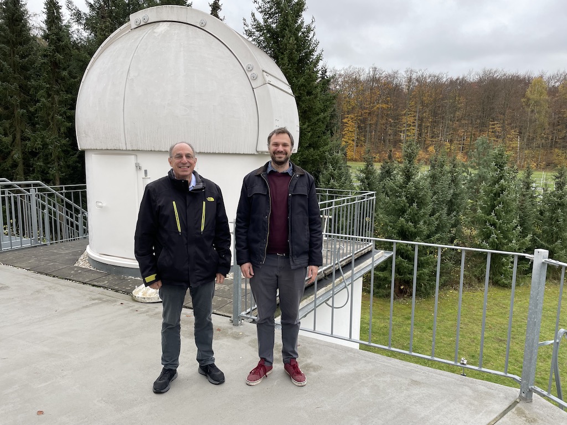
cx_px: 284
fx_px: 426
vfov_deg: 53.1
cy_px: 212
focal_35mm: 26
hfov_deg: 67.3
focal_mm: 4.2
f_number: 1.6
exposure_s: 1/399
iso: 32
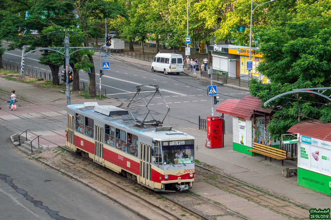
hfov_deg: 27.0
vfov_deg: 18.2
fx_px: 689
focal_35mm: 75
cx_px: 166
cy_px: 110
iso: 200
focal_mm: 50
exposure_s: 1/640
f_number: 5
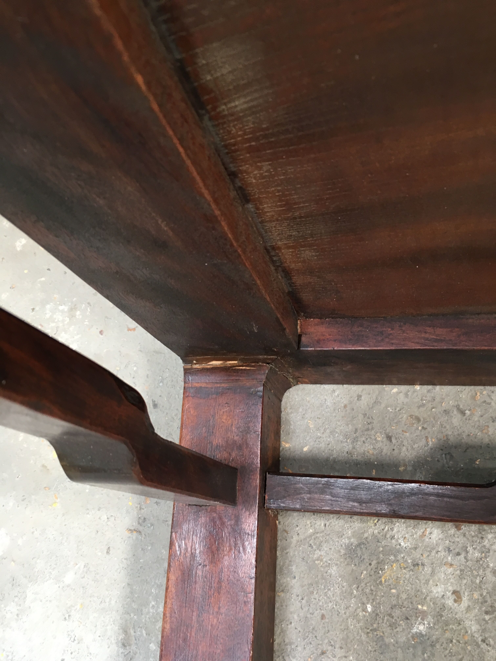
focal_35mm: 29
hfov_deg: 48.2
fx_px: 554
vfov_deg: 61.7
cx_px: 248
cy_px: 330
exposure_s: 1/33
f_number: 2.2
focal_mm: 4.15
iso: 100
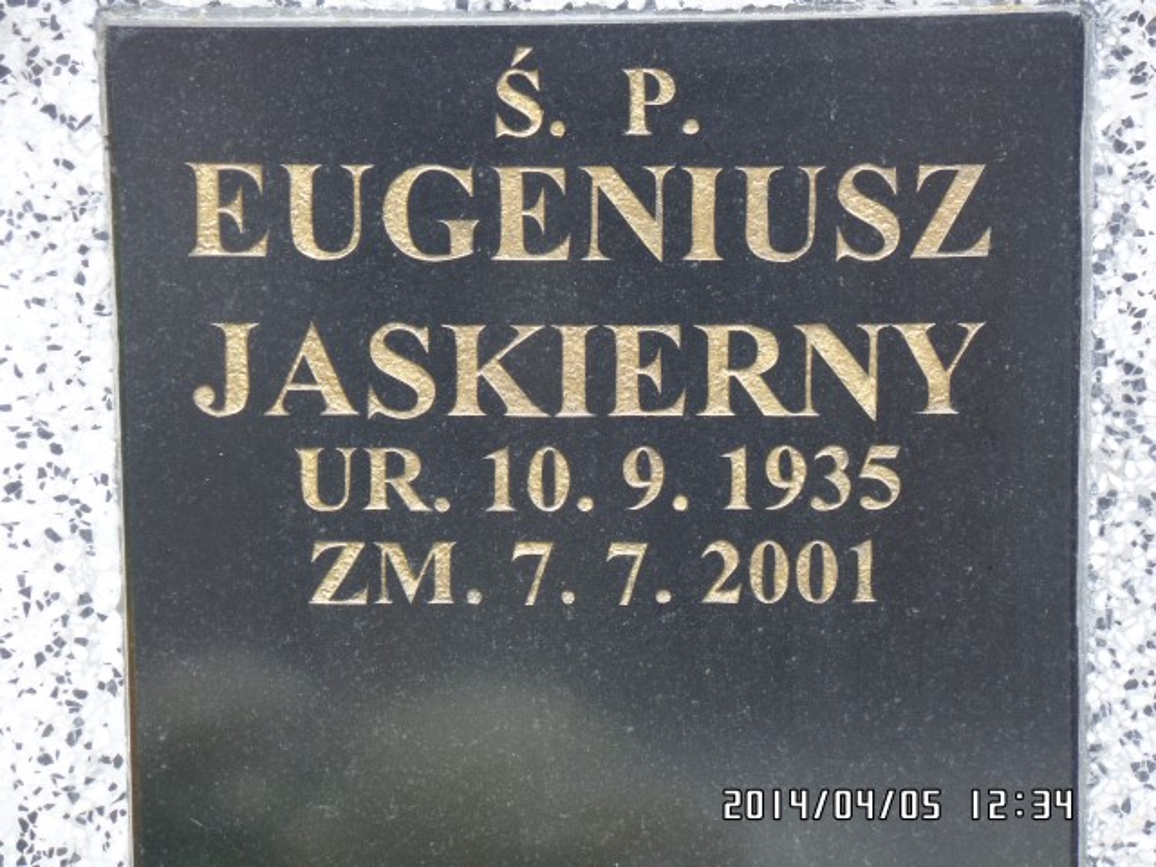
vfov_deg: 8.6
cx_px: 578
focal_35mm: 173
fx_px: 5777
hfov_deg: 11.4
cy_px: 434
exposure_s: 1/60
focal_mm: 30.8
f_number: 4.5
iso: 100
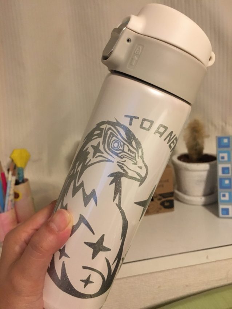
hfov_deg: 48.2
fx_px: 259
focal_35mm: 29
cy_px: 154
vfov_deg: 61.6
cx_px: 116
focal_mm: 4.15
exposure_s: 1/17
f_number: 2.2
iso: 200
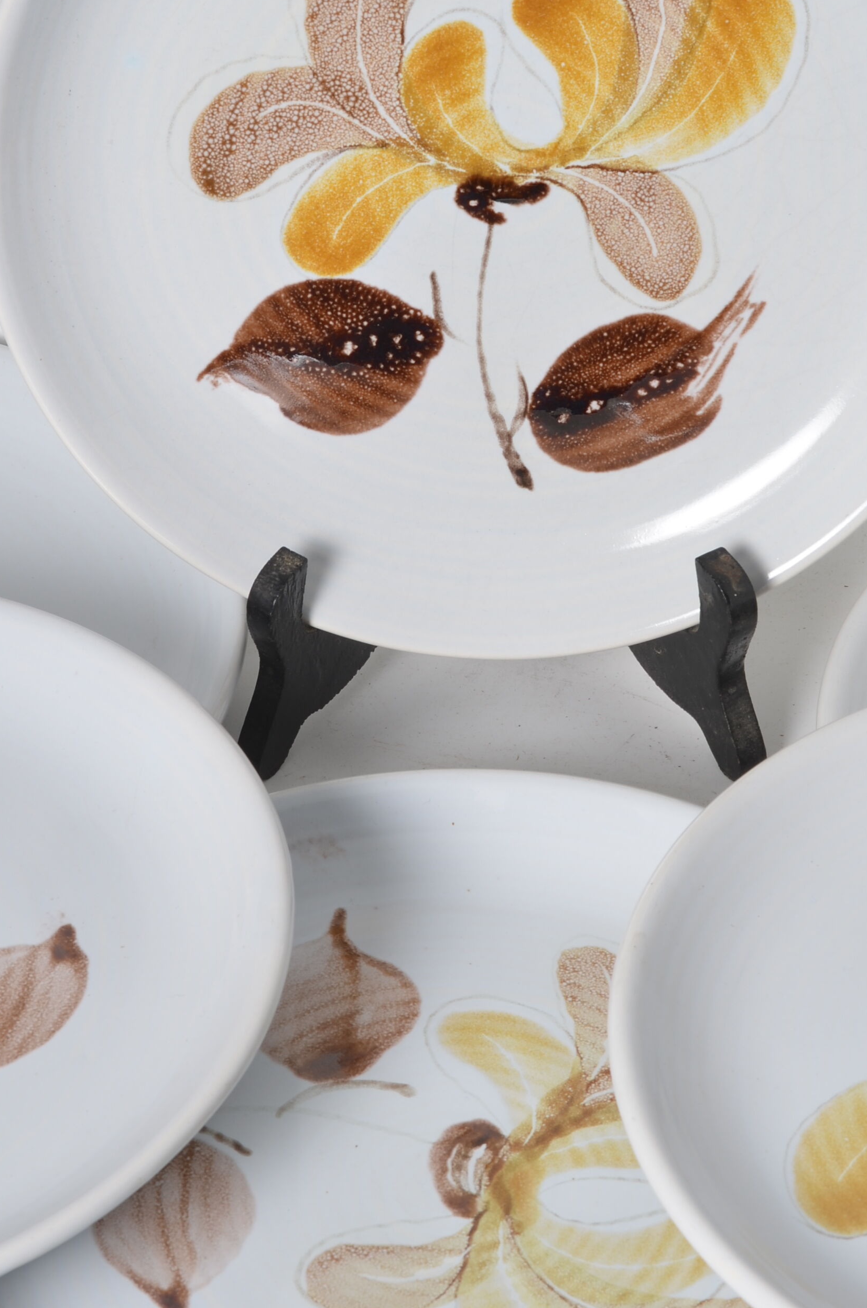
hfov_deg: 12.3
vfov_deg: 18.5
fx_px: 4027
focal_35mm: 111
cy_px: 583
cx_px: 602
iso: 100
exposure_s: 1/125
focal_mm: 50
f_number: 11
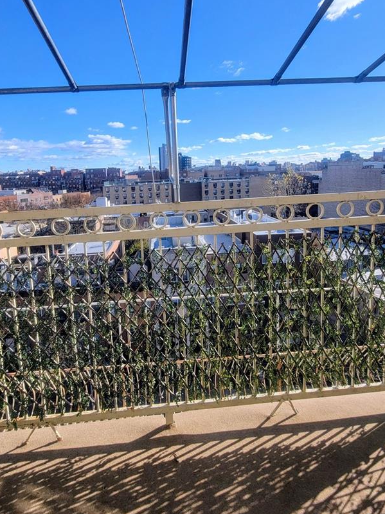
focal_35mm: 25
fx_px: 371
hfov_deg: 54.8
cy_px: 204
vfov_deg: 68.7
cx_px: 172
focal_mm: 2.2
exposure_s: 1/1150
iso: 50
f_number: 2.2
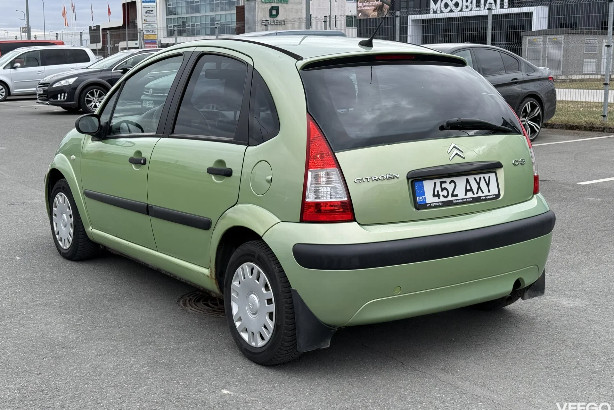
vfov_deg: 27.0
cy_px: 187
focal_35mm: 50
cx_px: 307
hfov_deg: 39.6
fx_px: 853
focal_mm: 6.76
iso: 64
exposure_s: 1/1403
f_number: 1.78
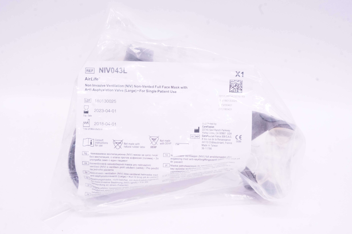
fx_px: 381
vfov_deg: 34.1
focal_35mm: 39
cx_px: 176
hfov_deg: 49.6
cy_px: 117
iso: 1600
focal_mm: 26
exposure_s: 1/25
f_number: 18
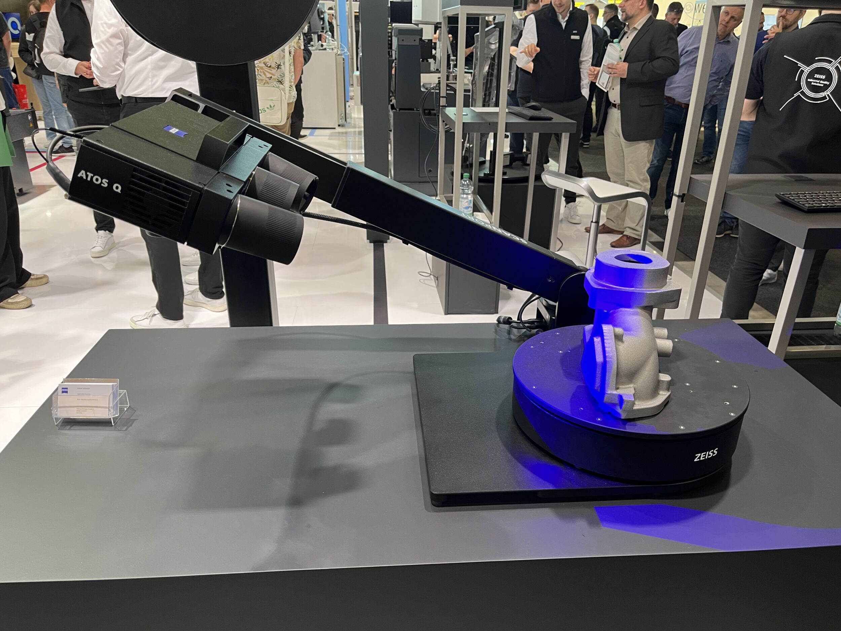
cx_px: 420
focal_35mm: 26
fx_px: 632
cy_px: 316
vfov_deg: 53.1
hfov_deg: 67.3
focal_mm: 5.1
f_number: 1.6
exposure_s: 1/57
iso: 80
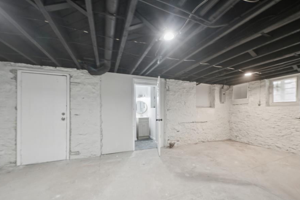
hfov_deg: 100.3
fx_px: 125
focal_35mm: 15
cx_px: 158
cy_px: 109
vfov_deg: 77.1
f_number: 8
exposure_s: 1/4
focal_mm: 13
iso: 400
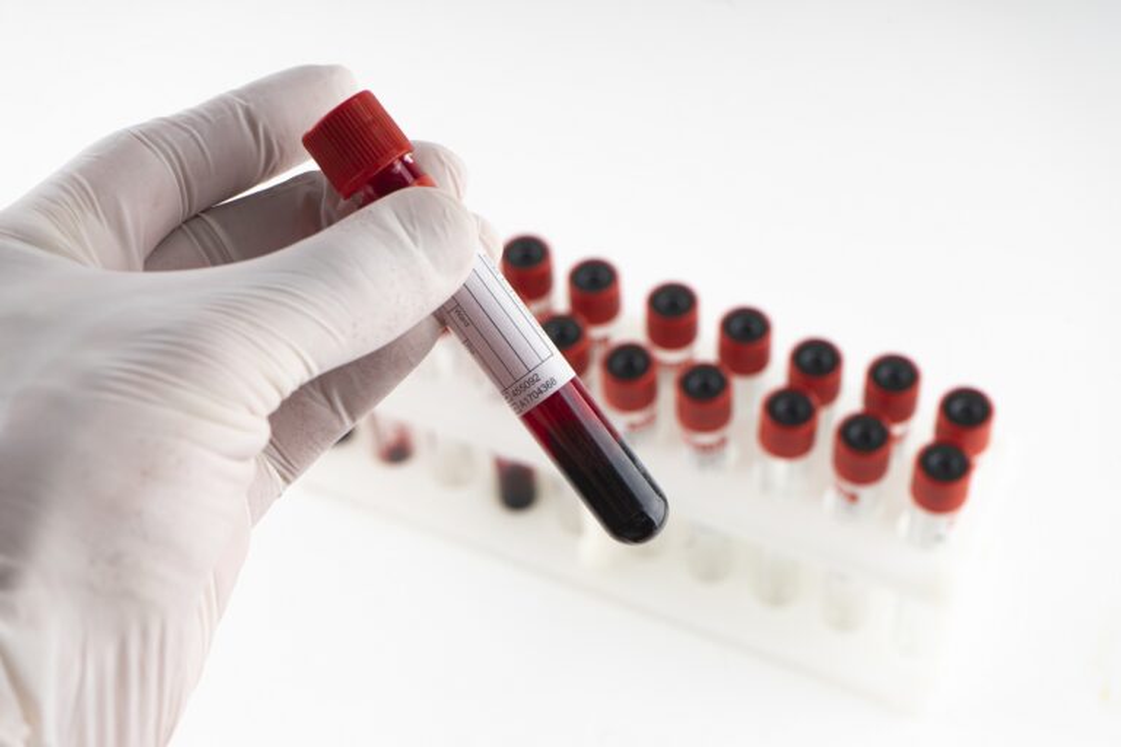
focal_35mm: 69
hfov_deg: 29.2
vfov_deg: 19.7
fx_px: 2148
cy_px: 374
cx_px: 560
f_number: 10
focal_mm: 69
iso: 100
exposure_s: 1/125
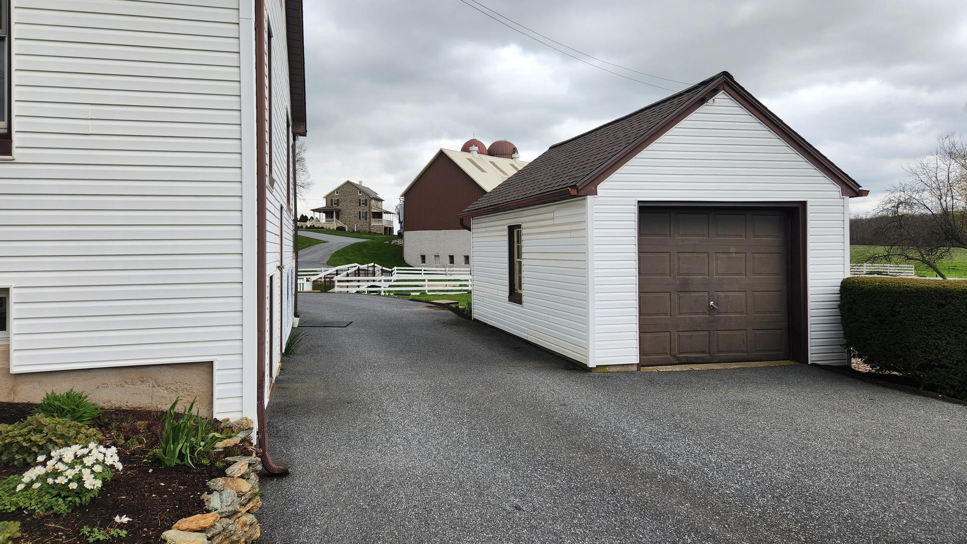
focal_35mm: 26
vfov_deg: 44.3
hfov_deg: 71.9
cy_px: 246
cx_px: 484
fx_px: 667
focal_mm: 5.4
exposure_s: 1/1064
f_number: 1.8
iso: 20
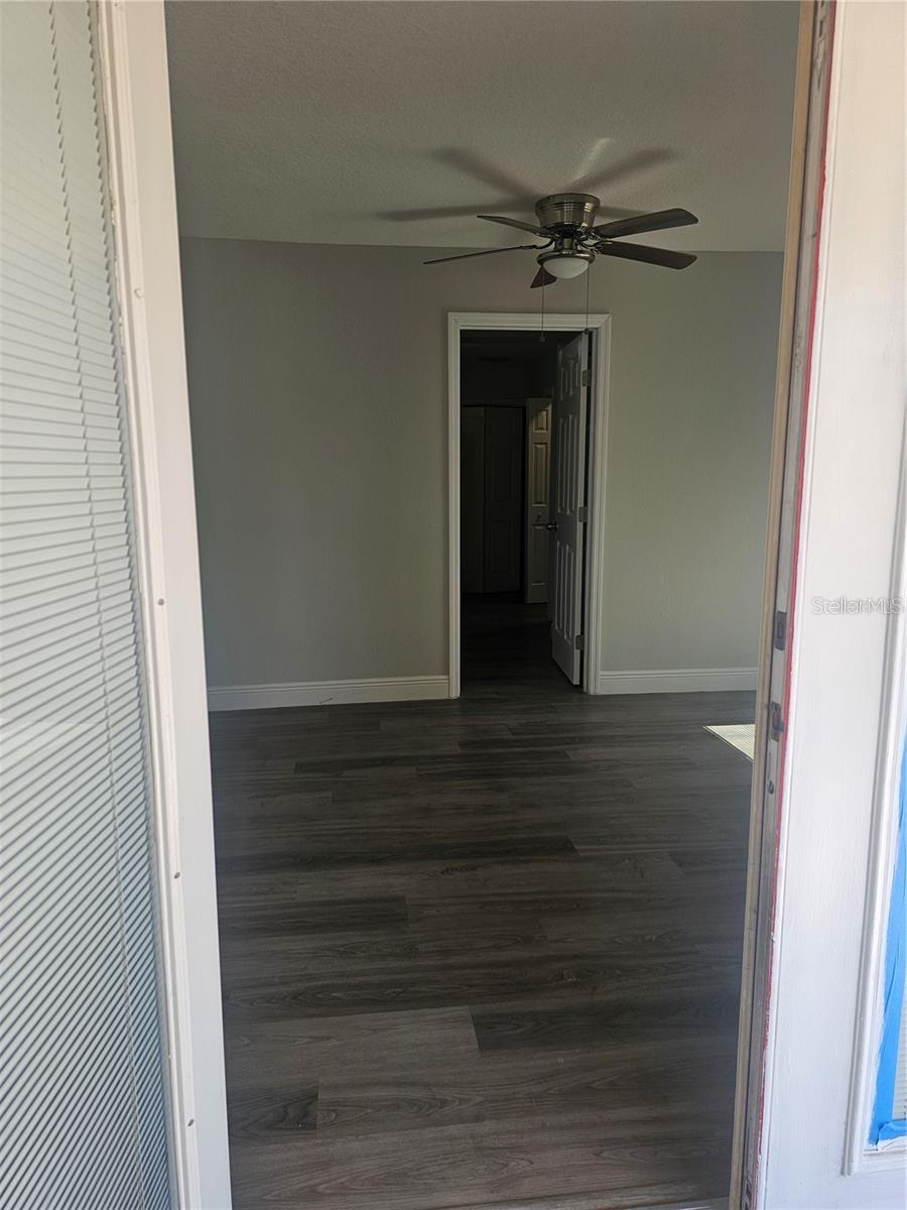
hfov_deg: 58.9
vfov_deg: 73.9
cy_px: 605
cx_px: 454
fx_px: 804
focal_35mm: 23
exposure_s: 1/207
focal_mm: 6.3
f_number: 1.7
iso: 32
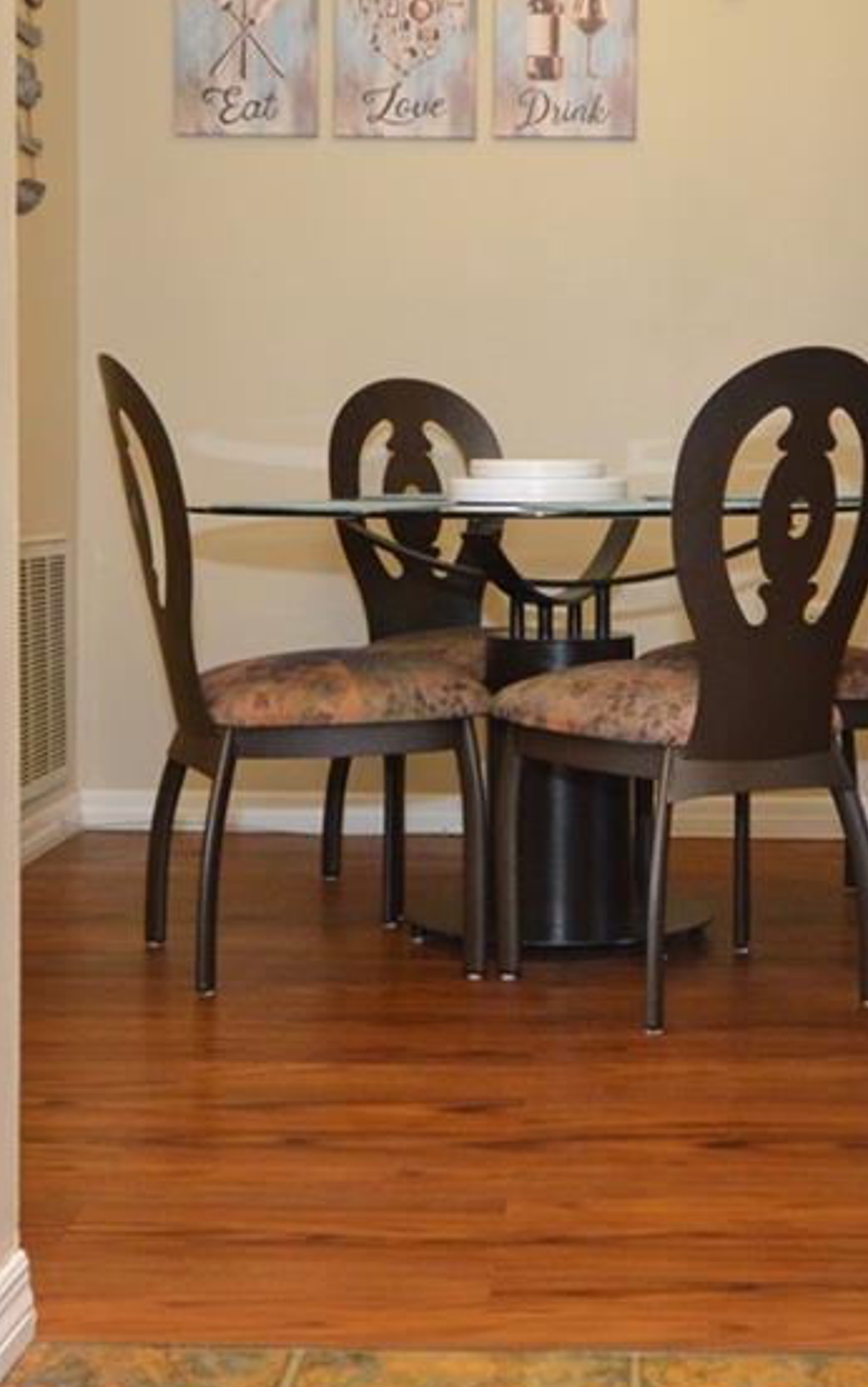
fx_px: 2004
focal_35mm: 53
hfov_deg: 24.3
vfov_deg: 38.0
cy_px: 548
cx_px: 587
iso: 500
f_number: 4
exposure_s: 1/60
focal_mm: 12
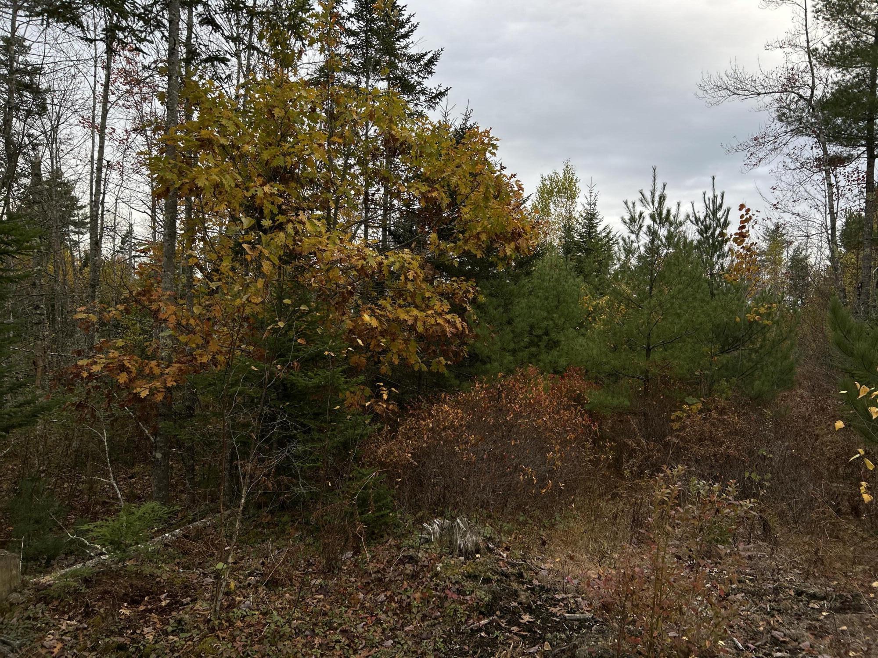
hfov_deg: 67.3
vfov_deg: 53.1
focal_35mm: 26
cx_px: 439
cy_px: 329
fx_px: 659
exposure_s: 1/359
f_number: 1.5
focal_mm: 5.7
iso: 50
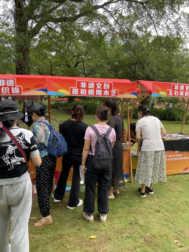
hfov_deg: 53.1
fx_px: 189
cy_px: 126
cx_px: 94
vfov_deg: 67.3
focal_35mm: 26
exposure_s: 1/344
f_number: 1.8
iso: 32
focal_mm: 4.25
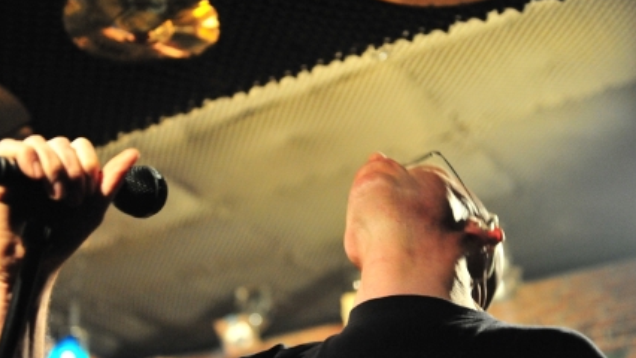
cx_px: 336
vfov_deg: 20.4
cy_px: 163
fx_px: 995
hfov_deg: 35.4
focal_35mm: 59
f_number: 2.8
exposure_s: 1/125
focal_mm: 48
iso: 6400
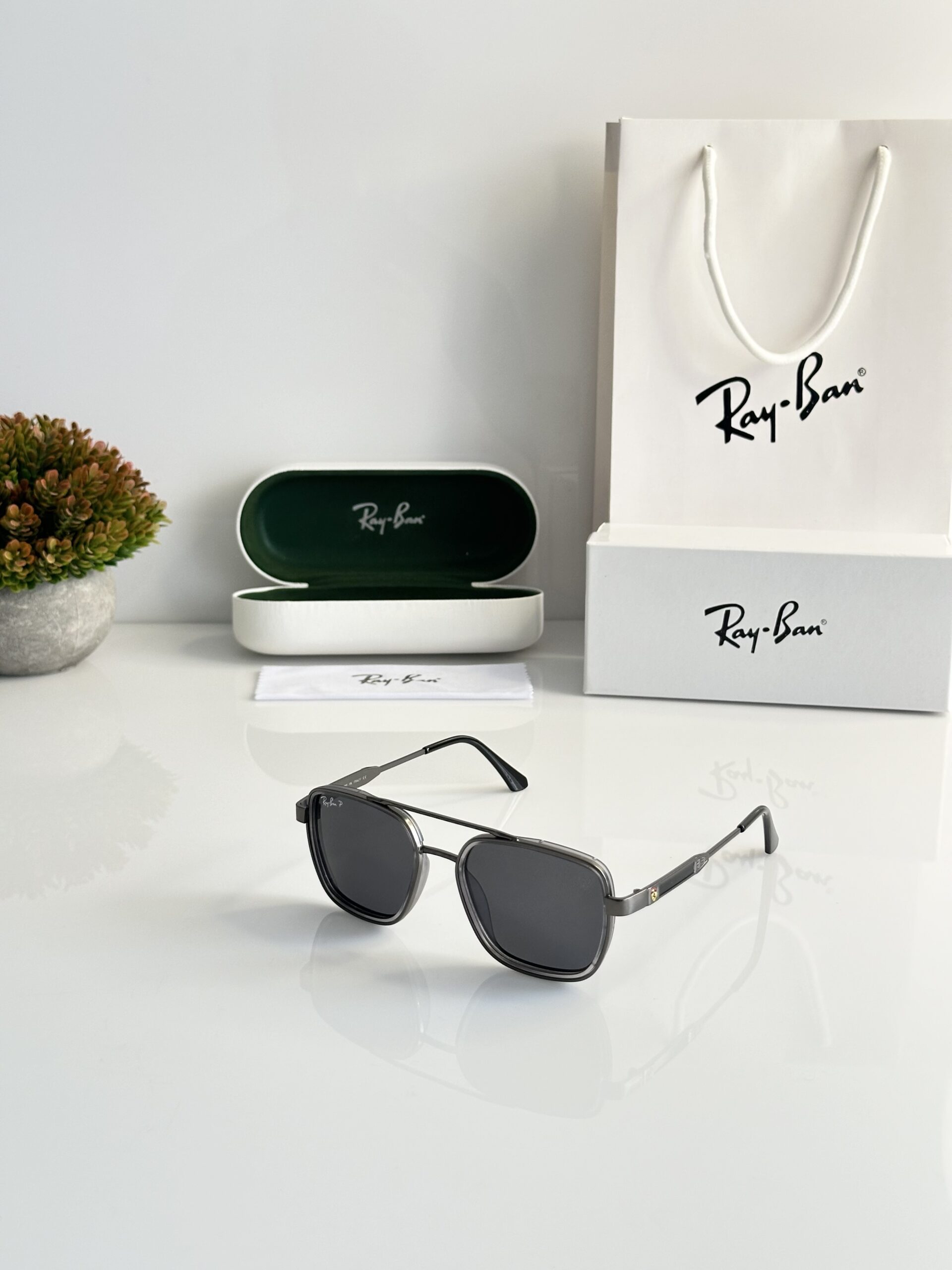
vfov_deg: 39.7
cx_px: 476
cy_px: 635
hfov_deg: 30.3
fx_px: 1760
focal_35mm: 48
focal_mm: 6.86
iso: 80
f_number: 1.78
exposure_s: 1/63
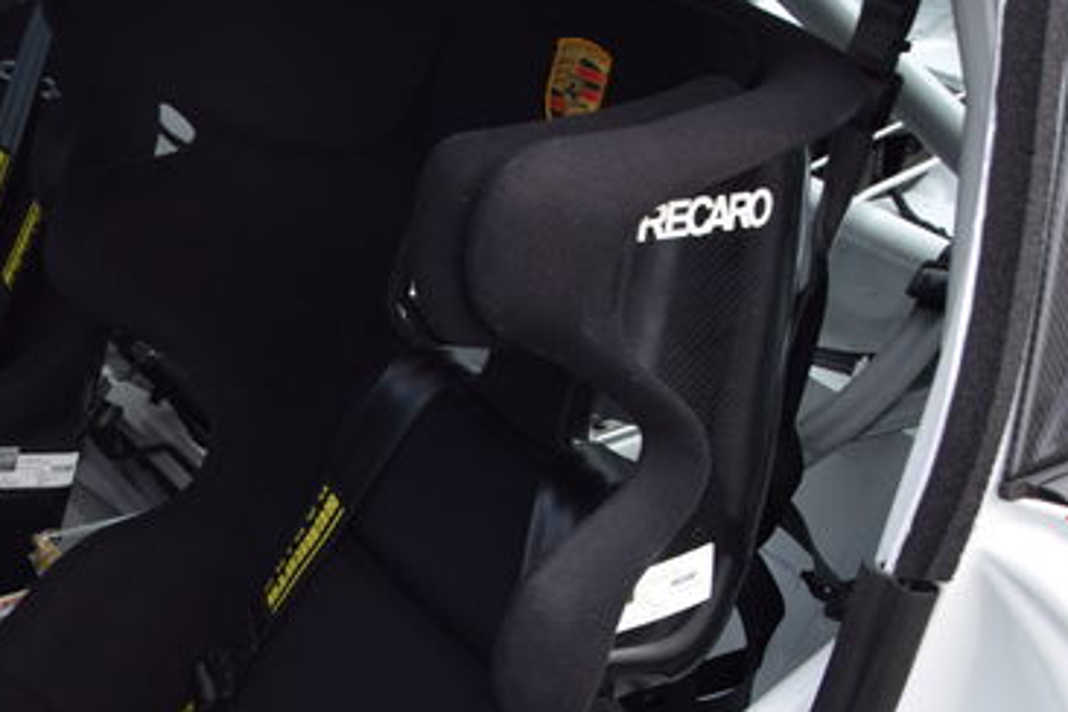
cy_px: 622
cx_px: 61
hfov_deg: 18.2
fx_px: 3265
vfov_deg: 12.4
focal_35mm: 110
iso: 320
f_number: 8
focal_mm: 35
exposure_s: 1/250
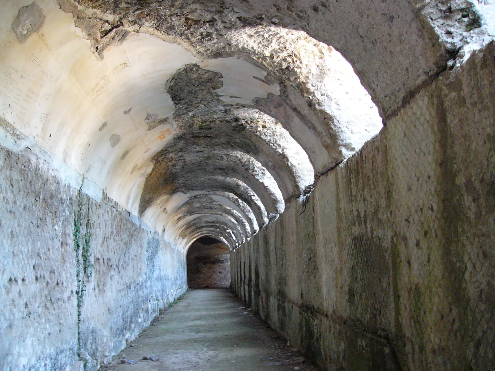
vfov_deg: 39.7
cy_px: 186
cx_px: 248
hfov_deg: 51.4
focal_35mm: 36
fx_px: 515
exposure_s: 1/15
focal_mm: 6
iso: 200
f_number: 2.8
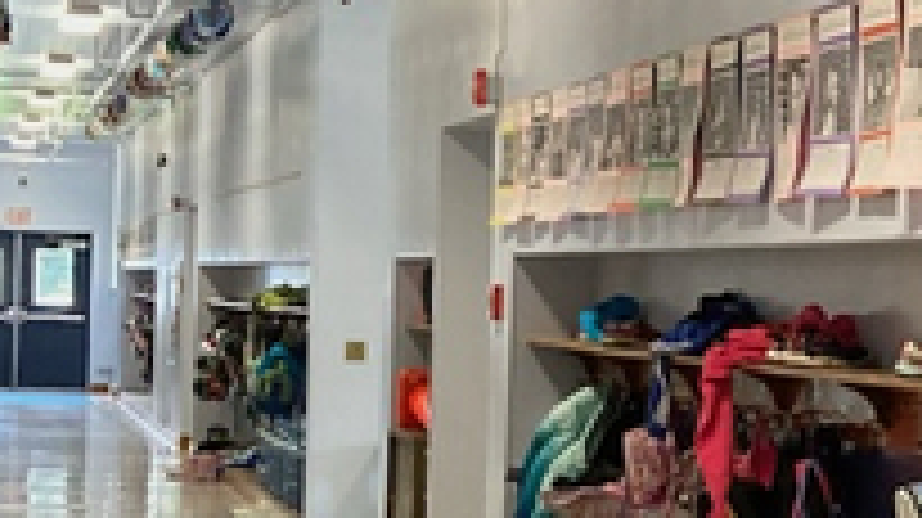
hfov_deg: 17.1
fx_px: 2907
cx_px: 1142
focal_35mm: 119
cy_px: 383
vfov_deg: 10.1
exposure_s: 1/40
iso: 250
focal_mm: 3.99
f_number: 1.8
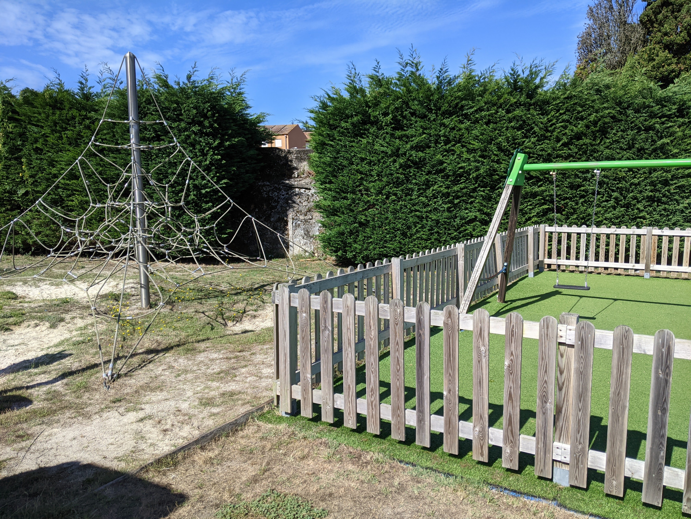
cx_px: 346
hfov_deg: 65.3
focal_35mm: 27
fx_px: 539
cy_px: 260
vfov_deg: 51.4
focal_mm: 4.44
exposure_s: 1/2611
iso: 61
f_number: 1.8
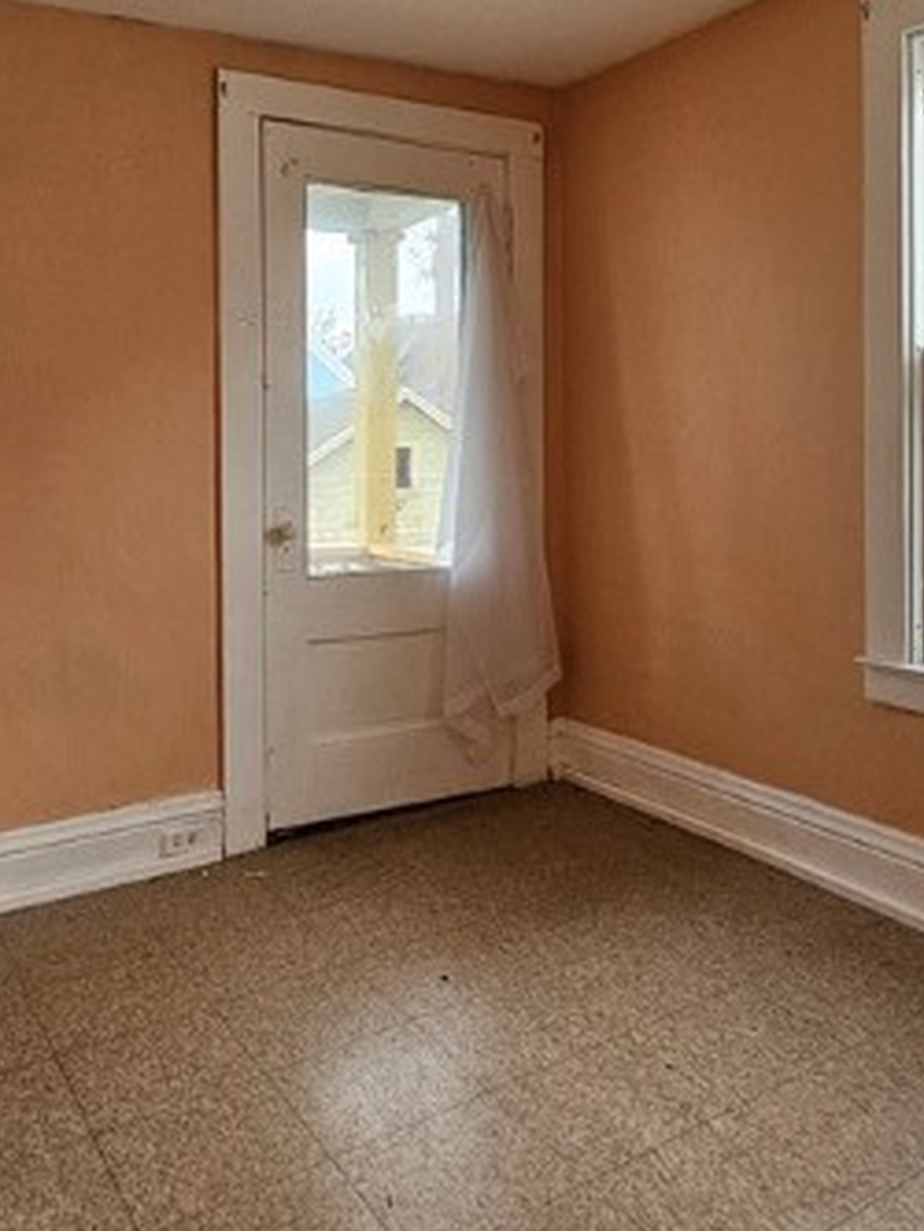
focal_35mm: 30
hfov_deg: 46.5
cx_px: 558
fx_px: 1067
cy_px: 444
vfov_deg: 59.0
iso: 320
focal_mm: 2.2
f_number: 2.2
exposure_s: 1/100
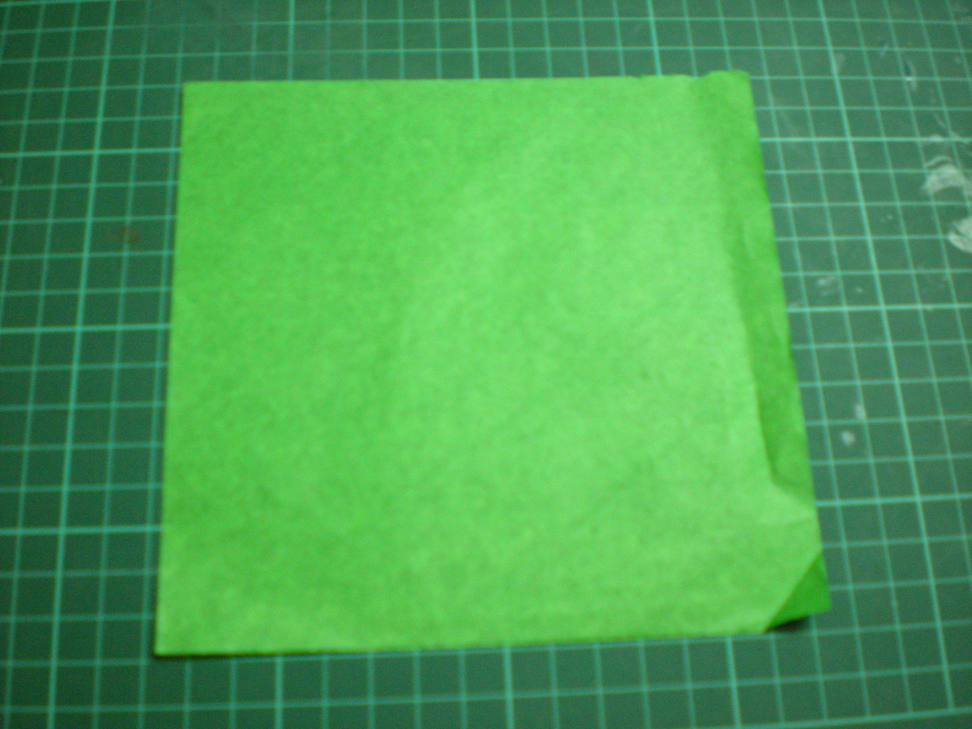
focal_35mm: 38
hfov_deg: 49.0
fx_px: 1067
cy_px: 364
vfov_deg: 37.7
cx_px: 486
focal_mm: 6.3
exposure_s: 1/8
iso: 377
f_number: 3.1
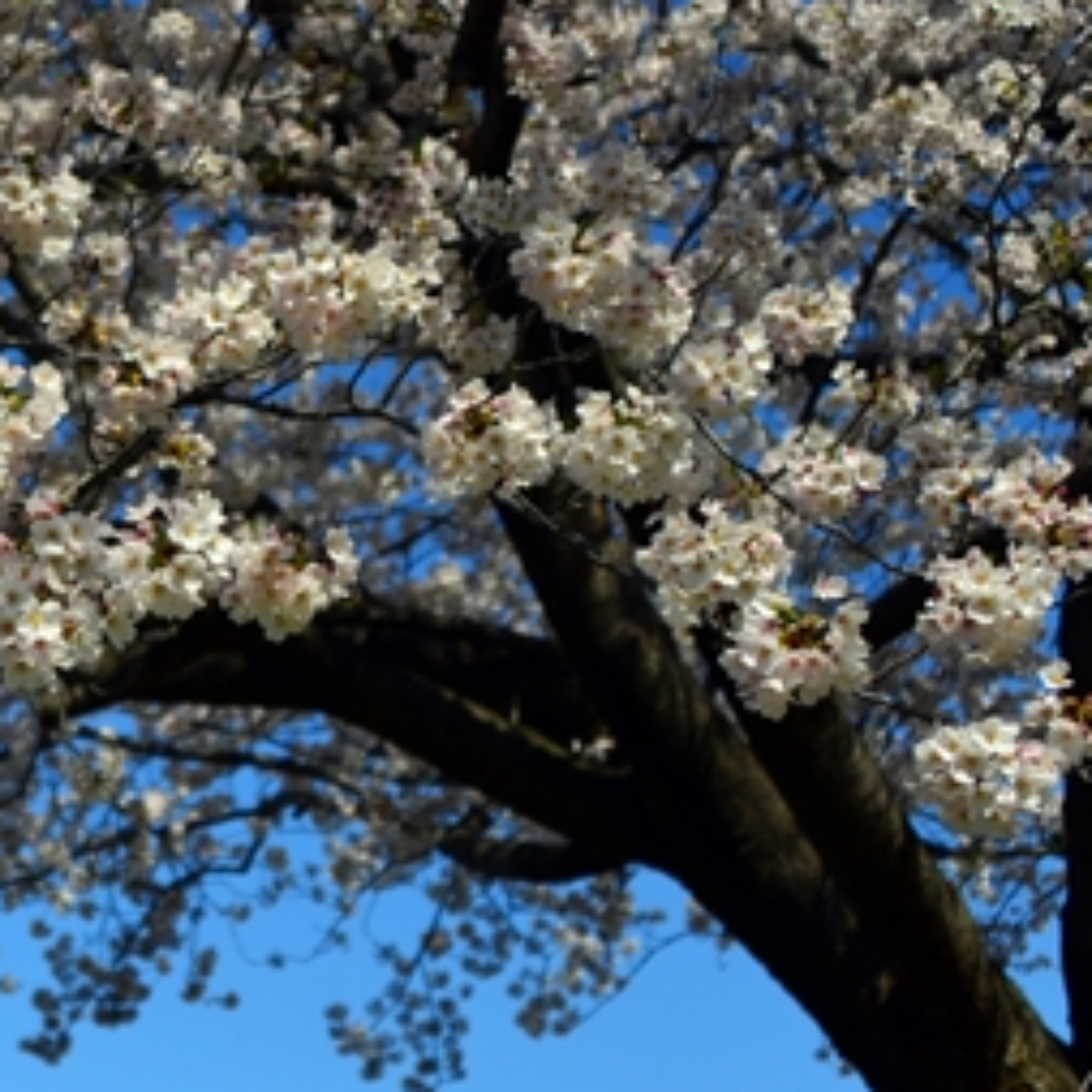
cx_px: -314
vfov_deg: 23.0
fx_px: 2677
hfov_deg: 21.0
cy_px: 628
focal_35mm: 75
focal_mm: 28
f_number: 3.5
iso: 125
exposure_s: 1/2000
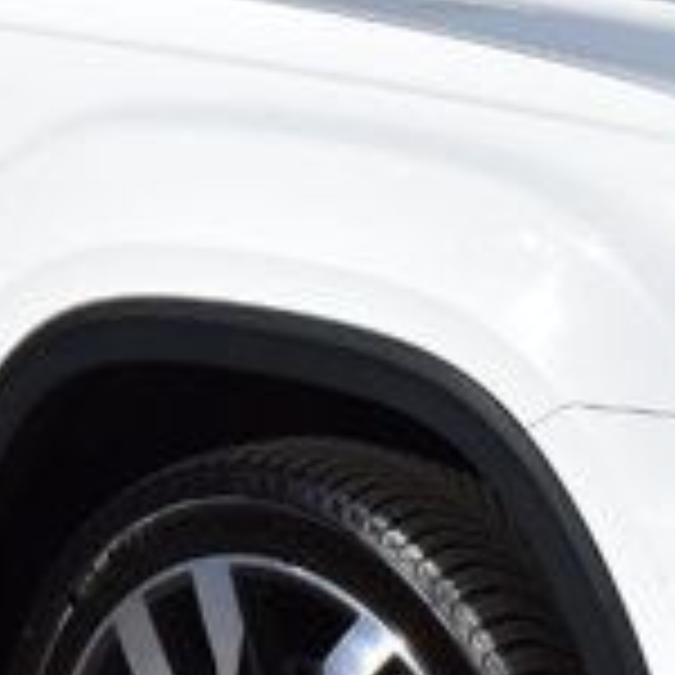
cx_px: -562
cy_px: -50
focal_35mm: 244
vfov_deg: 7.1
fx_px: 5383
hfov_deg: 7.0
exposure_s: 1/500
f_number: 11
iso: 200
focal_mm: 28
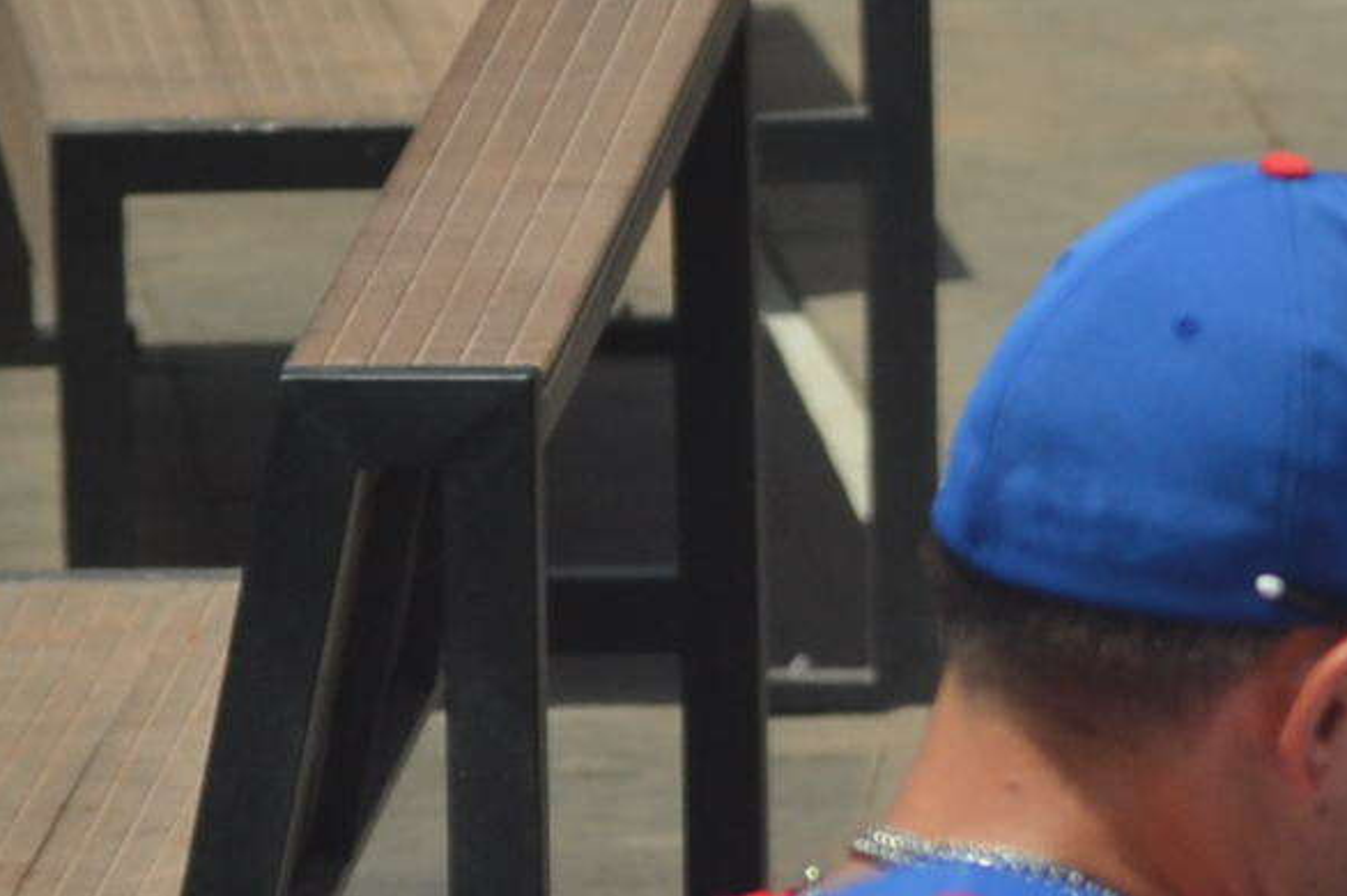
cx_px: 2310
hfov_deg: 3.8
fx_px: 20305
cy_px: 492
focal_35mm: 543
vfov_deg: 2.5
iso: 400
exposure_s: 1/2000
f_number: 7.1
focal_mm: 92
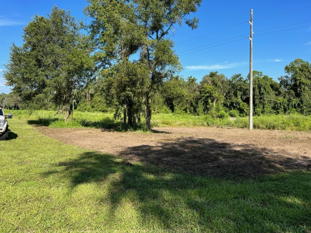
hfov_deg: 67.3
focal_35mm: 26
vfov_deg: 53.1
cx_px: 156
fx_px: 234
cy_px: 116
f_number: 1.5
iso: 50
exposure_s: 1/2353
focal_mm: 5.7
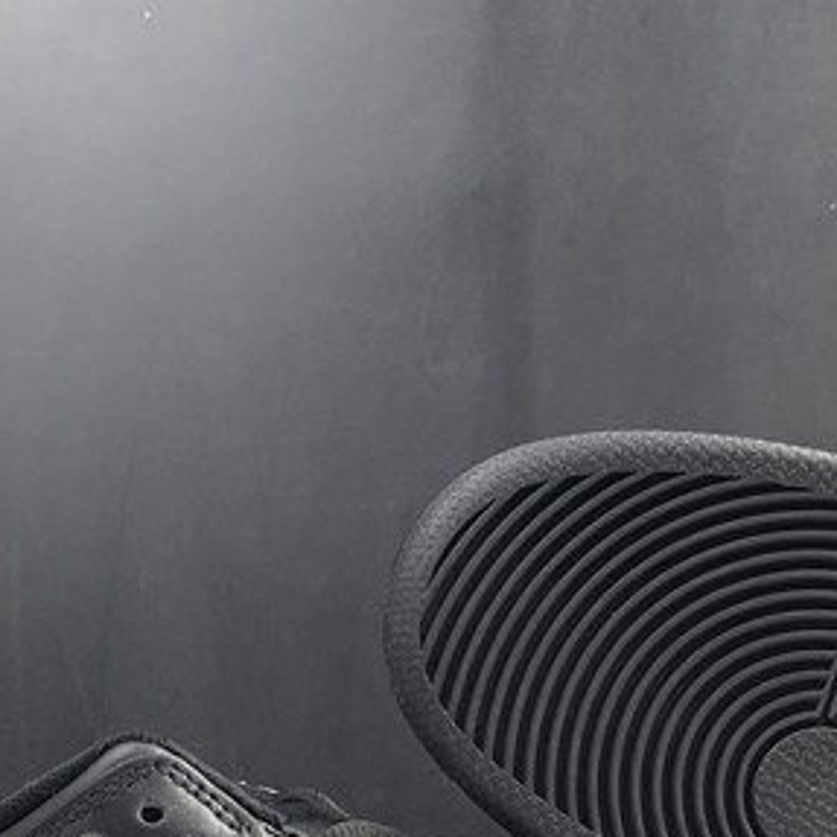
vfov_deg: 20.7
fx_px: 2188
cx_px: 639
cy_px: 898
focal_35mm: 80
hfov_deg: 21.4
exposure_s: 1/121
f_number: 1.6
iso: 80
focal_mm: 4.2
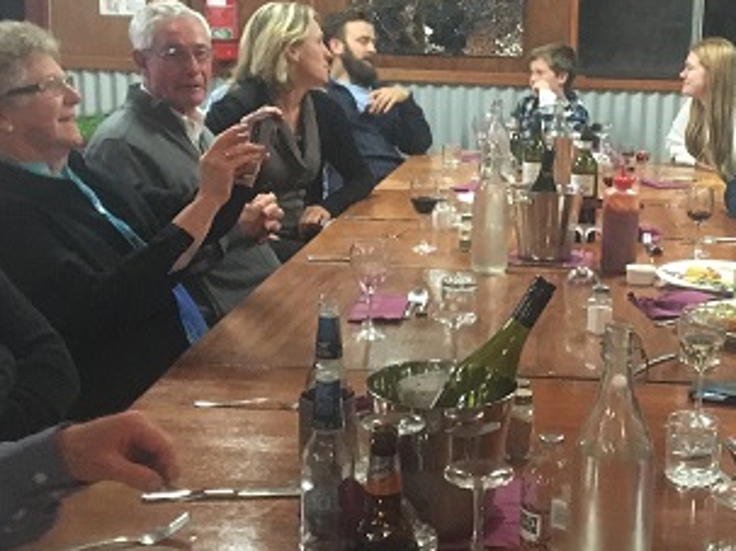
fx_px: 1233
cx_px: 553
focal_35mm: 58
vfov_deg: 25.2
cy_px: 248
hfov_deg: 32.6
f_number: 2.2
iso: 320
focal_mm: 4.15
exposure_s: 1/17
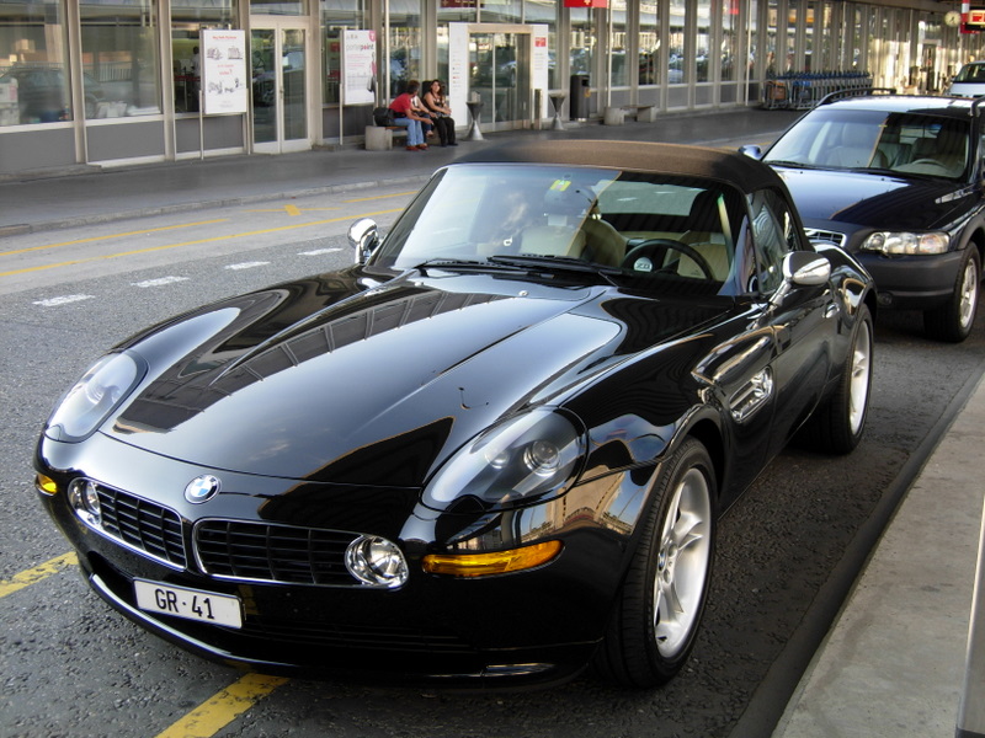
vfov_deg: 30.3
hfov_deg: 39.7
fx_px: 1366
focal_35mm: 48
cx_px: 492
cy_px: 369
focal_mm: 10.1
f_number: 3.1
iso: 50
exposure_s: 1/60.4
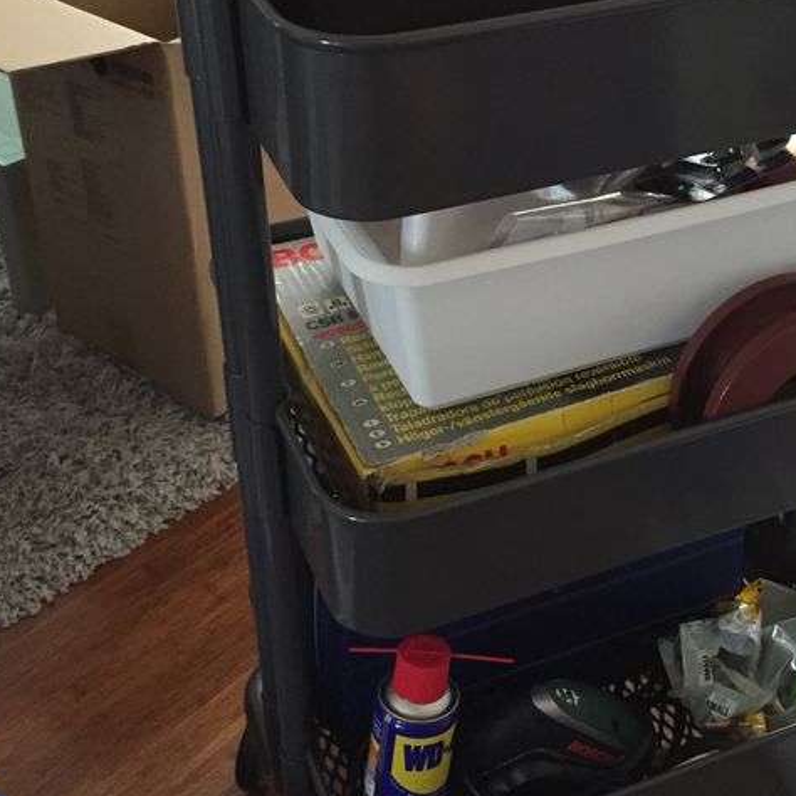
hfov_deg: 31.3
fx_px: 1405
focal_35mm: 54
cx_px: 555
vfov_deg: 31.4
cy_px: 264
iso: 250
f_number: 2.2
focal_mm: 4.15
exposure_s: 1/25
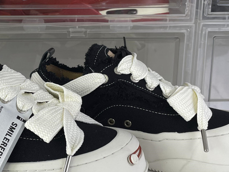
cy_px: 85
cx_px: 42
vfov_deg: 23.3
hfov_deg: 29.9
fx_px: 417
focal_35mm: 63
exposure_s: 1/152
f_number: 1.6
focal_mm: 4.2
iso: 32
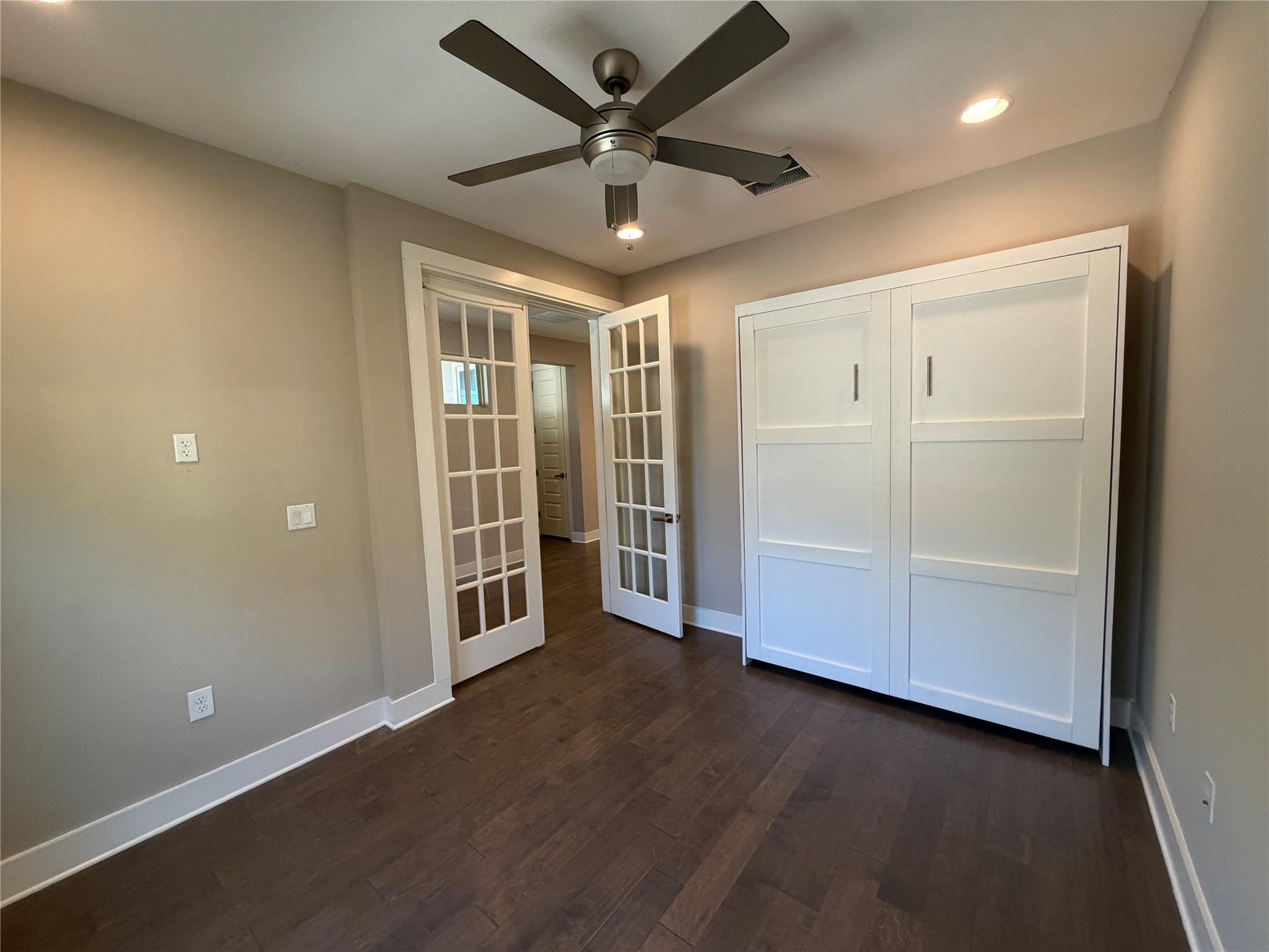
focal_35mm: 14
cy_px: 476
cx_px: 634
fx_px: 513
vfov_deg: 85.7
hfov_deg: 102.1
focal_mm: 2.22
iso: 320
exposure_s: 1/120
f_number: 2.2
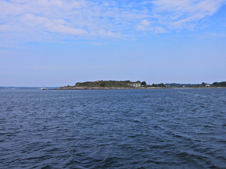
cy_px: 84
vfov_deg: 40.7
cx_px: 113
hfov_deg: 52.6
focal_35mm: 35
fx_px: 229
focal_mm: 6.2
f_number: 3.5
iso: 100
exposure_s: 1/1600
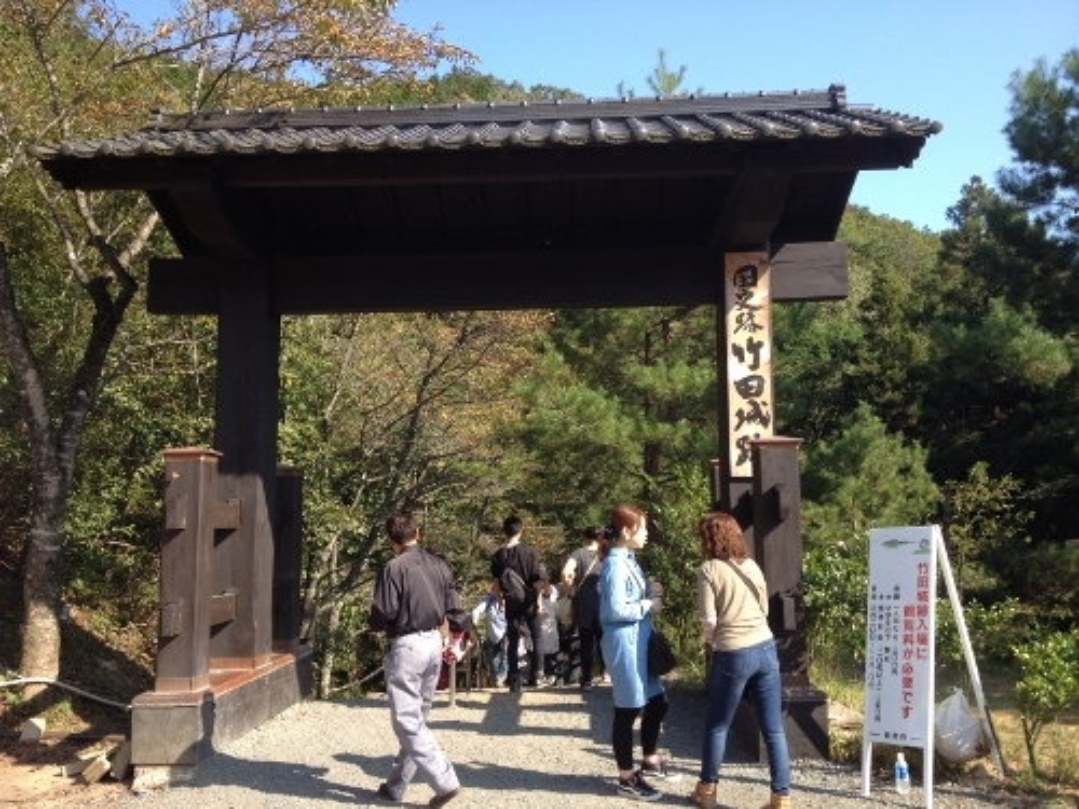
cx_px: 540
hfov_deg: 52.6
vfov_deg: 40.7
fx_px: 1091
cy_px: 404
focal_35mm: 35
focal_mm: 4.28
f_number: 2.4
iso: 50
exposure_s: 1/531
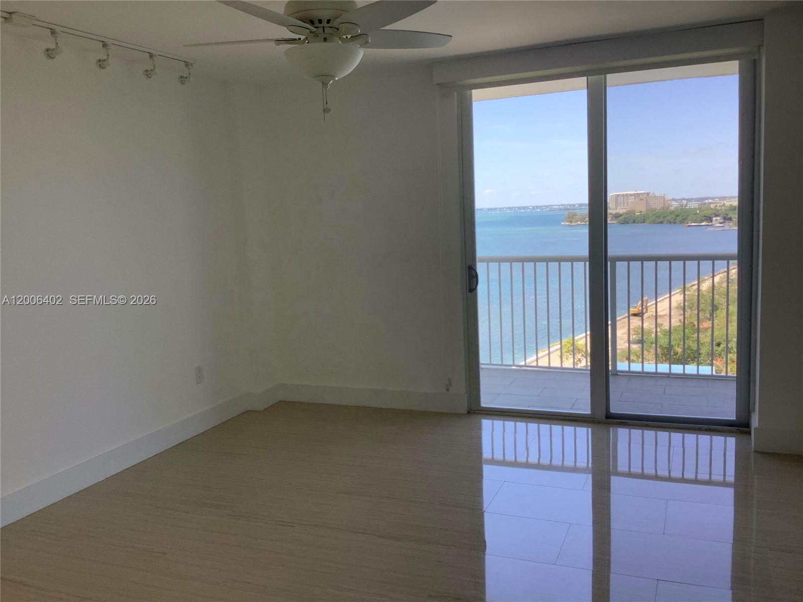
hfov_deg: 58.4
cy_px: 301
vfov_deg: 45.4
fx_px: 719
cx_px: 402
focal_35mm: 31
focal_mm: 3.3
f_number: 2.4
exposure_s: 1/120
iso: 32
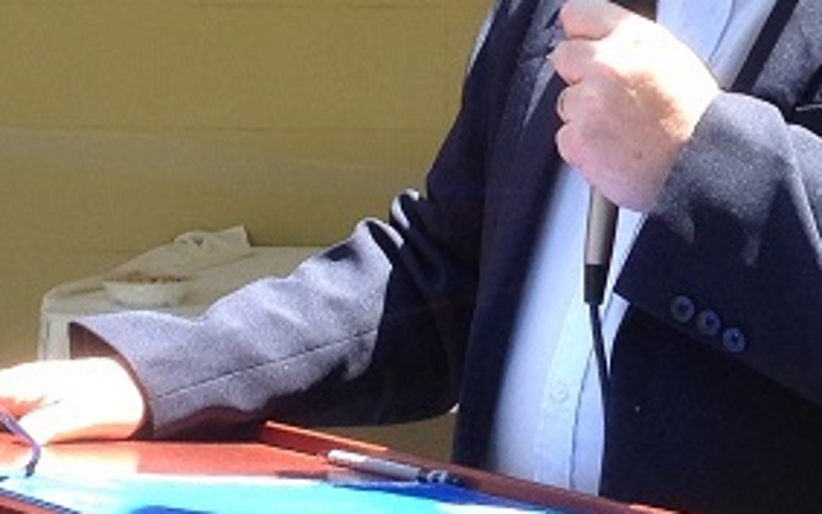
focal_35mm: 150
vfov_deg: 8.7
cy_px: 132
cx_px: 623
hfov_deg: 13.9
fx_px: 3361
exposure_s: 1/236
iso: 50
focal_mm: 4.28
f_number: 2.4
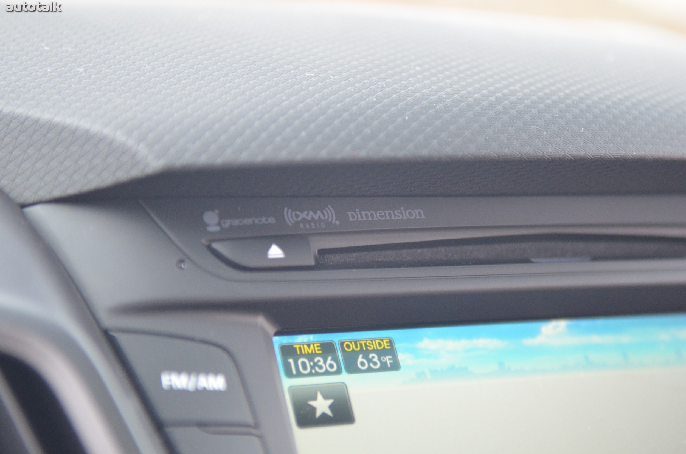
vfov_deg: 16.5
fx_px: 1569
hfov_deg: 24.7
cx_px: 343
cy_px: 227
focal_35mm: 82
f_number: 2.8
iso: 1600
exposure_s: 1/80
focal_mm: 55
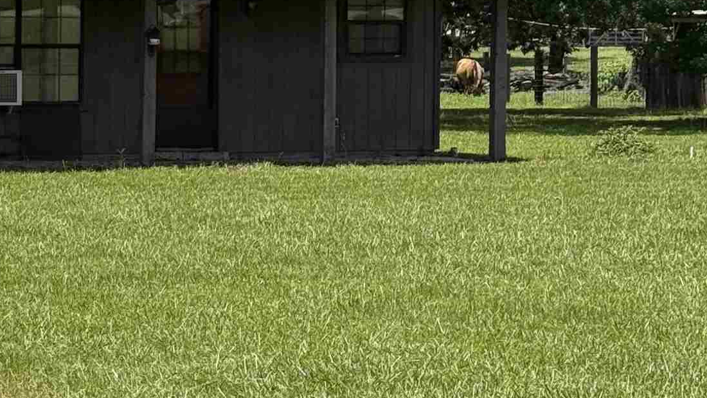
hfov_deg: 14.3
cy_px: 135
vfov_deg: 8.3
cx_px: -112
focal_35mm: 146
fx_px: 2737
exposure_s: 1/4098
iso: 64
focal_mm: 6.76
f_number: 1.78
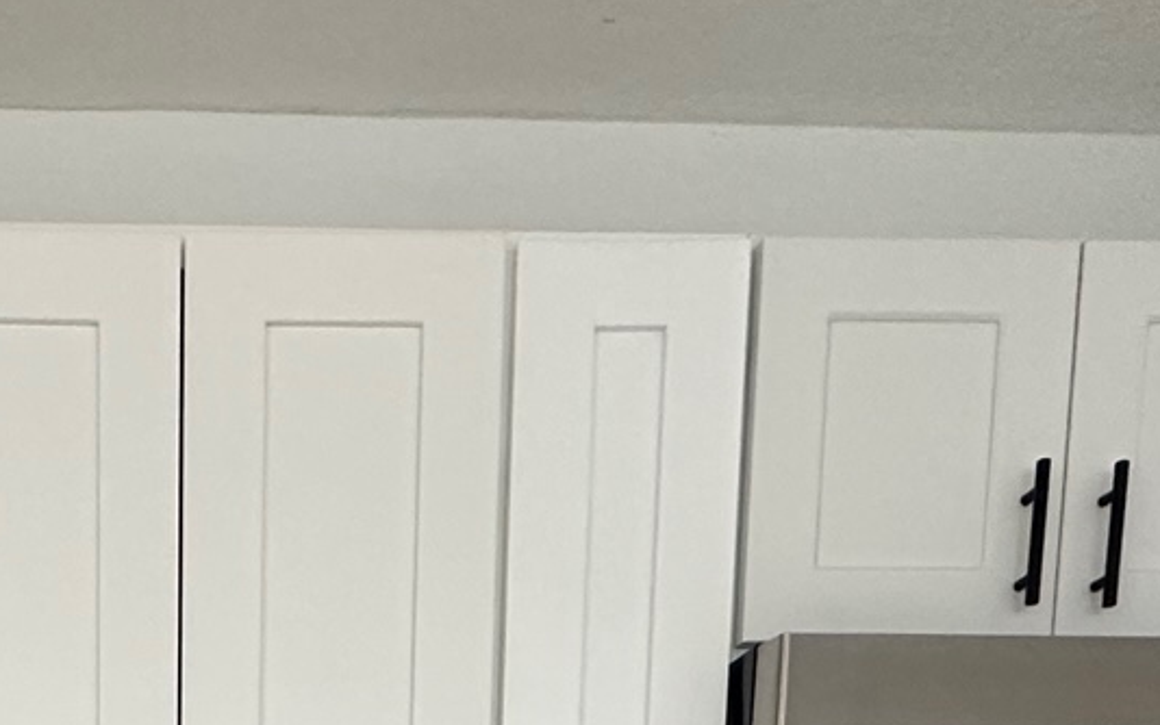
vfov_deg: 17.1
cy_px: 1439
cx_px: 59
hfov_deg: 33.8
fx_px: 1771
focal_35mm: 56
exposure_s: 1/120
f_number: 2.2
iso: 250
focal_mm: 2.22
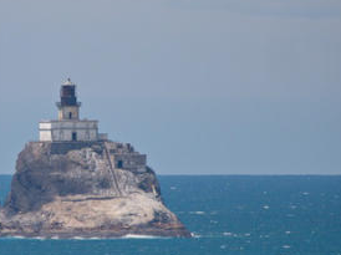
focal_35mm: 1365
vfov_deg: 1.1
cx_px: 70
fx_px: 13435
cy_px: 164
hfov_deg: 1.5
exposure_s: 1/1300
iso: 200
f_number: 6.3
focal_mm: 300
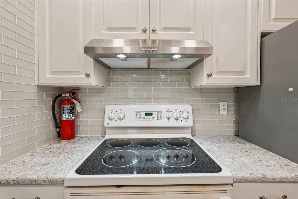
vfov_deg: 73.7
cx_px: 149
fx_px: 132
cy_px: 100
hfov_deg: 96.7
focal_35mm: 16
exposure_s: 1/30
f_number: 8
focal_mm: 16
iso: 400
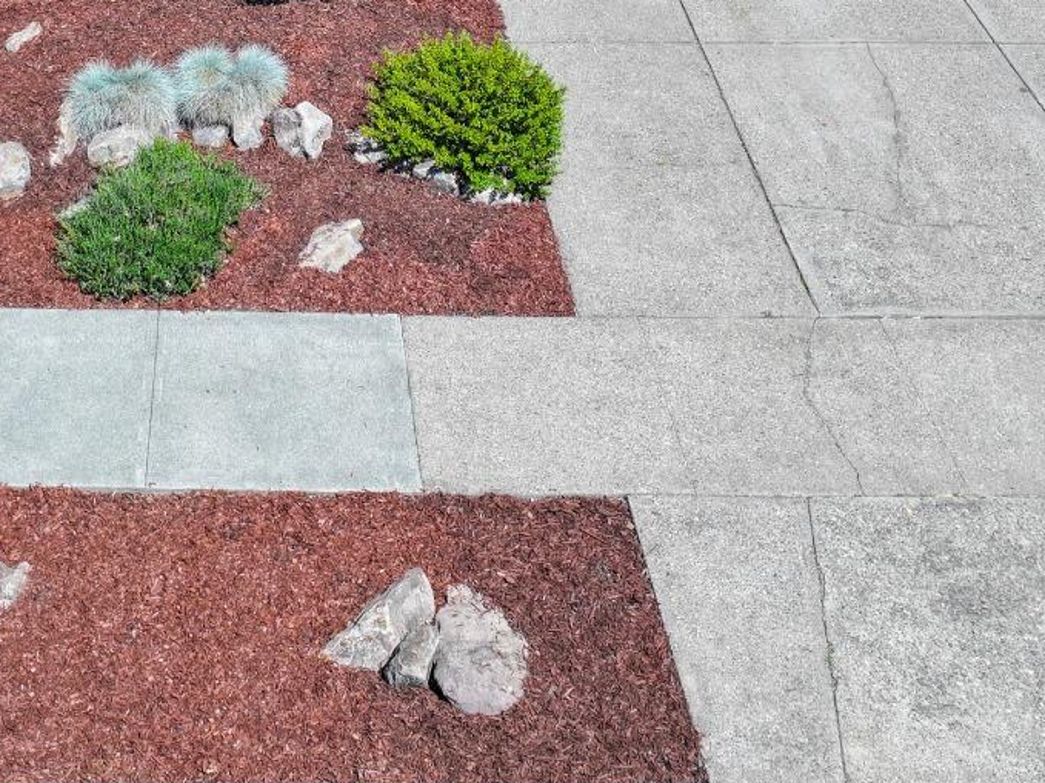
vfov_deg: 26.1
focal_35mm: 53
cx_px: 303
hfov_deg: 35.6
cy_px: 4
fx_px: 1600
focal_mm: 12.29
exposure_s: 1/1250
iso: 100
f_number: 2.8
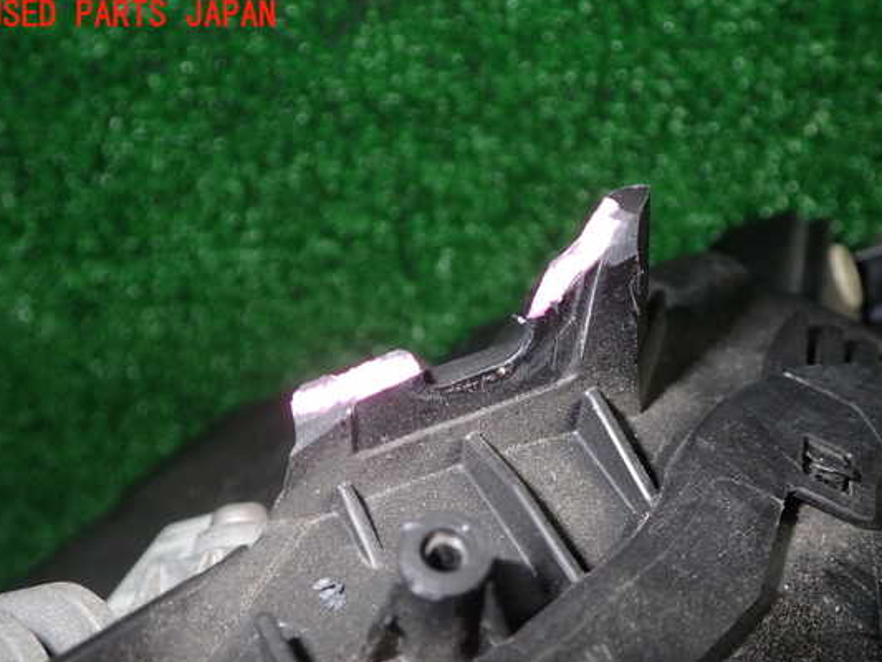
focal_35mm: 36
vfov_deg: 39.6
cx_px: 472
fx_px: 917
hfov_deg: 51.3
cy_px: 367
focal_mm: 5.79
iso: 200
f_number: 7.1
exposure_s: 1/30
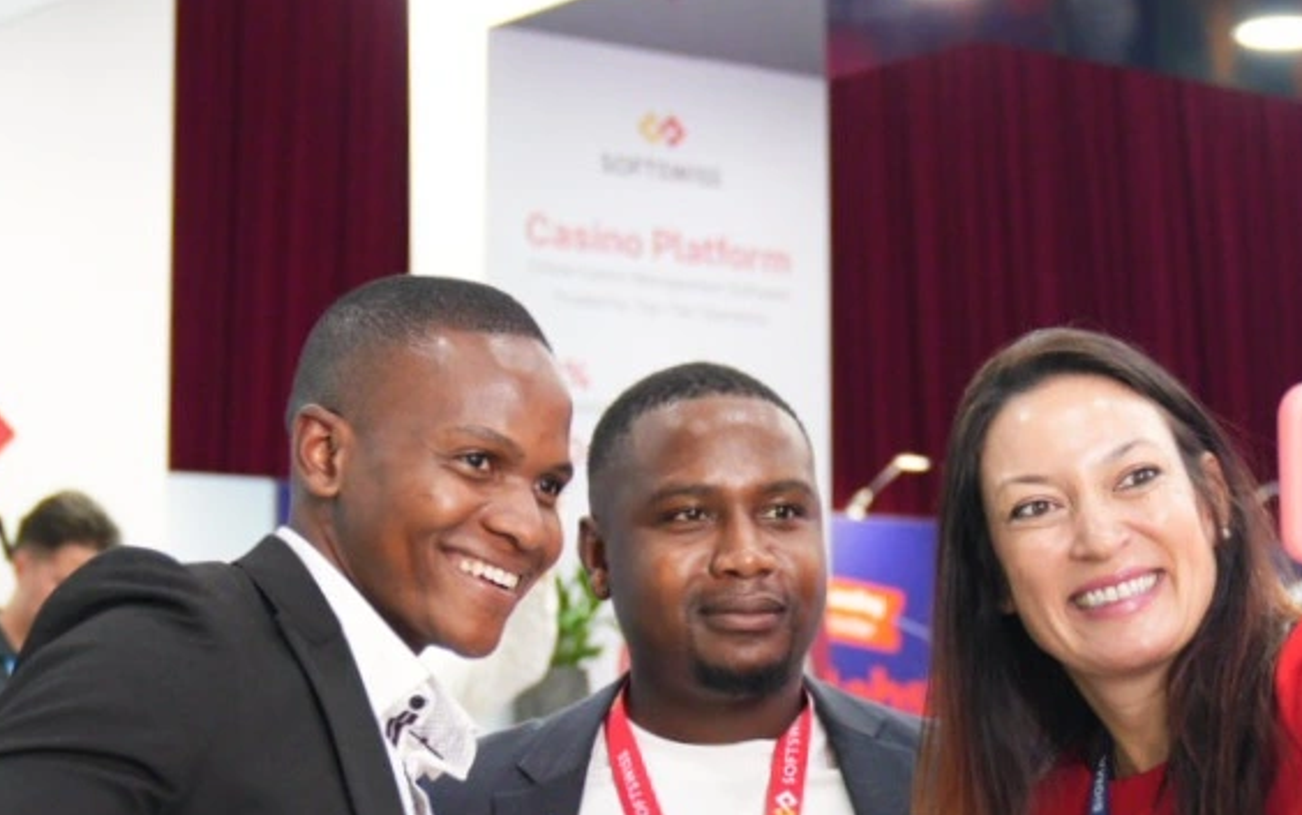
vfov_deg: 14.5
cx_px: 859
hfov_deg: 22.9
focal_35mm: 90
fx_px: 3195
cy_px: 586
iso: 2000
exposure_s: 1/161
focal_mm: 32
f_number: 2.8
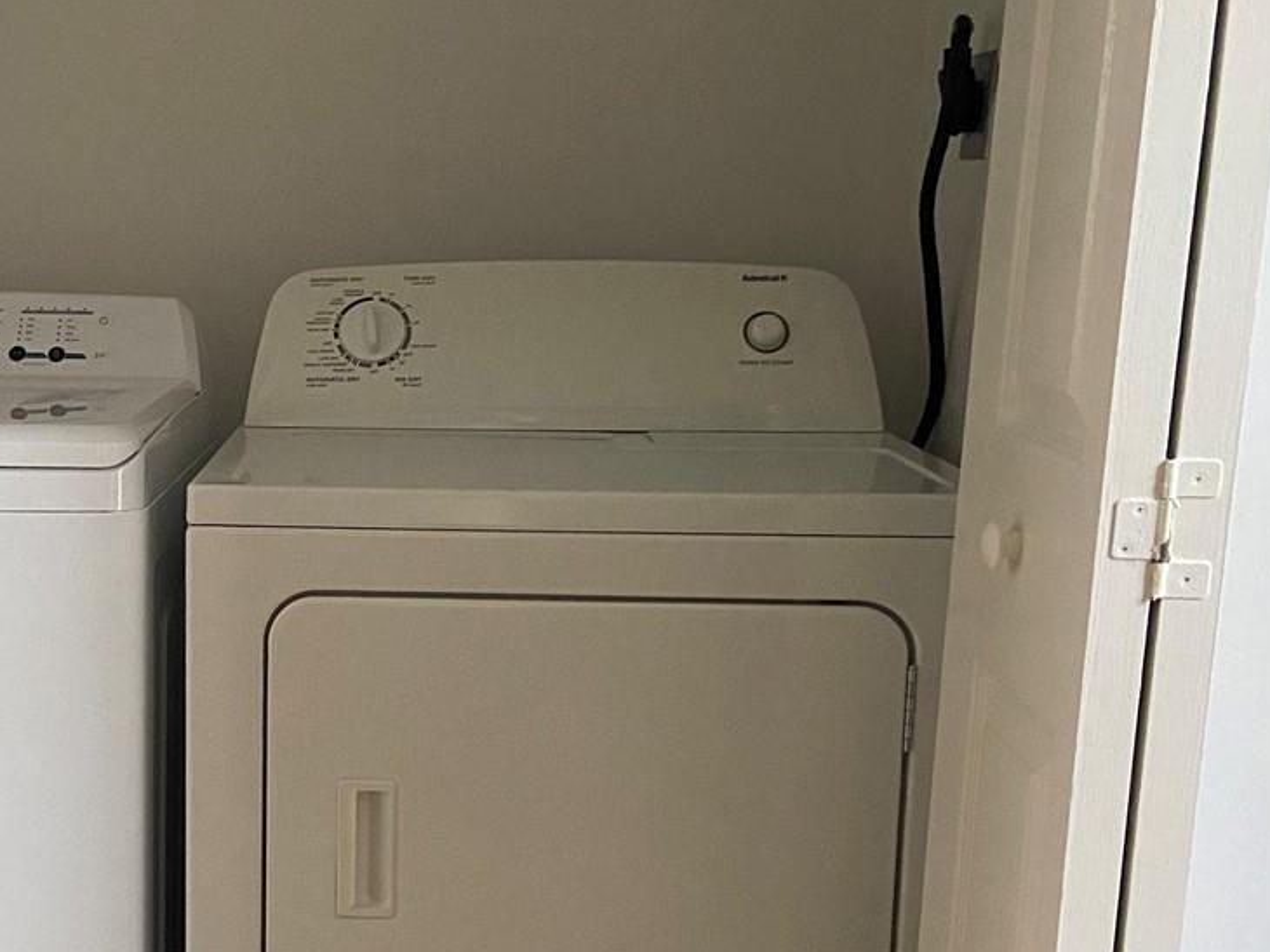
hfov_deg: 32.5
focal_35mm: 57
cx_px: 195
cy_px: 649
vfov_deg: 25.5
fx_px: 2091
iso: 500
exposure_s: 1/60
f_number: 1.8
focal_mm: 4.25
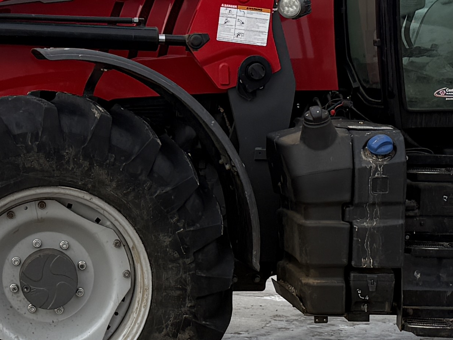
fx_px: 1466
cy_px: 165
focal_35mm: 112
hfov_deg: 17.5
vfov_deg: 13.2
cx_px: 150
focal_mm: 6.76
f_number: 1.78
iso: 80
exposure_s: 1/2232
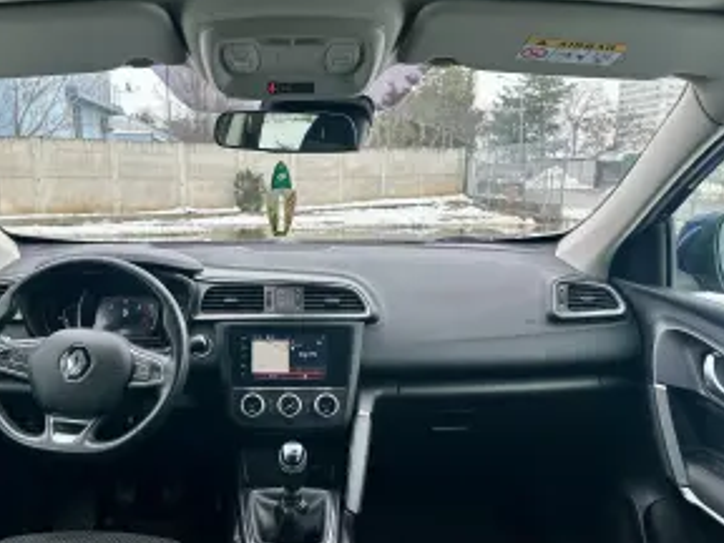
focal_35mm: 30
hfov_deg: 59.4
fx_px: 627
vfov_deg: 46.7
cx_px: 284
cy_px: 302
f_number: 1.78
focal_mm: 6.86
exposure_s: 1/501
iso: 80
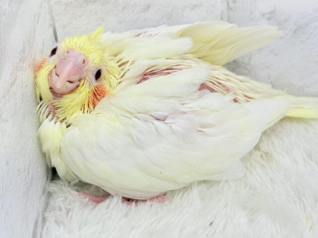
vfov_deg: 28.0
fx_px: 478
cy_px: 119
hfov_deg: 36.8
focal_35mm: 52
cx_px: 159
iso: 80
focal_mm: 5.96
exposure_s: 1/100
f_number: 1.6
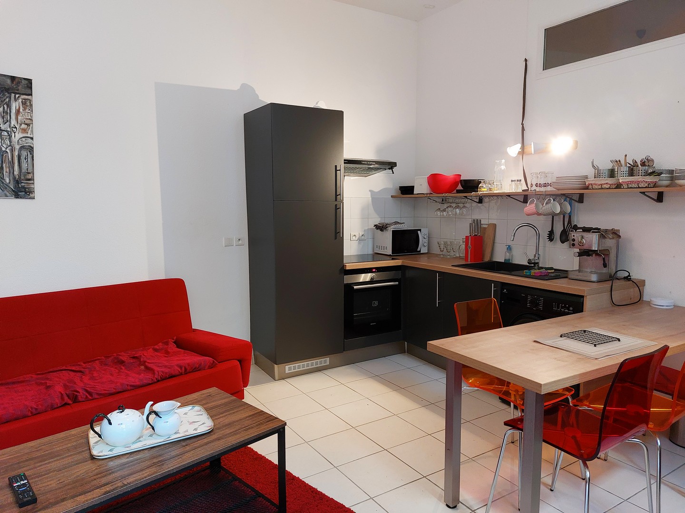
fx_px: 495
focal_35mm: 25
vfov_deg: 54.9
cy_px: 256
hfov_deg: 69.4
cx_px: 342
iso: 320
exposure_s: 1/50
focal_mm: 5.23
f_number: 1.8
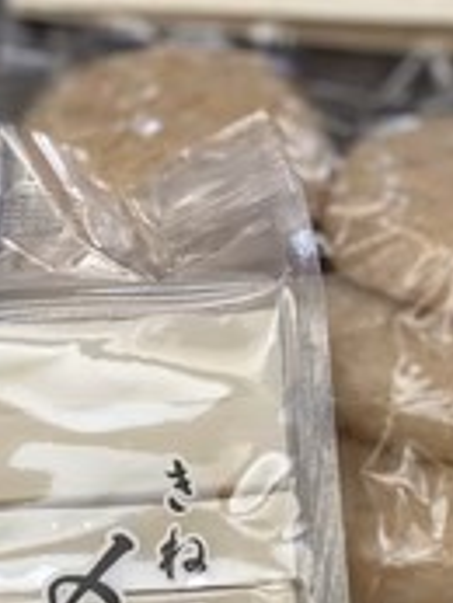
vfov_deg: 16.1
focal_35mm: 120
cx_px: 408
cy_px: 579
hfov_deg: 12.3
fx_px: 2091
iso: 250
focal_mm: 6
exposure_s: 1/105
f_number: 2
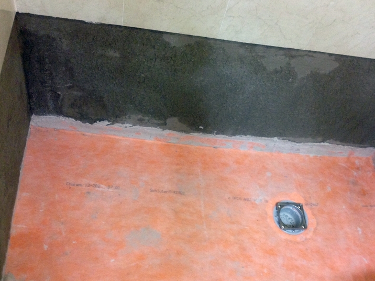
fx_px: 477
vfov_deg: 32.8
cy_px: 155
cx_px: 218
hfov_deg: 42.8
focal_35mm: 44
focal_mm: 4.28
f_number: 2.4
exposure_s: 1/20
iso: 200
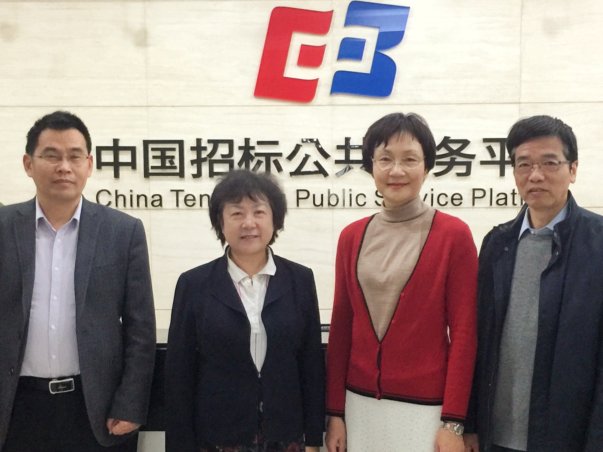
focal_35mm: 54
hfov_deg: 35.5
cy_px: 306
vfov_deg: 26.9
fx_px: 941
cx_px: 321
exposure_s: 1/17
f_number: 2.2
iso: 125
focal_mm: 4.15
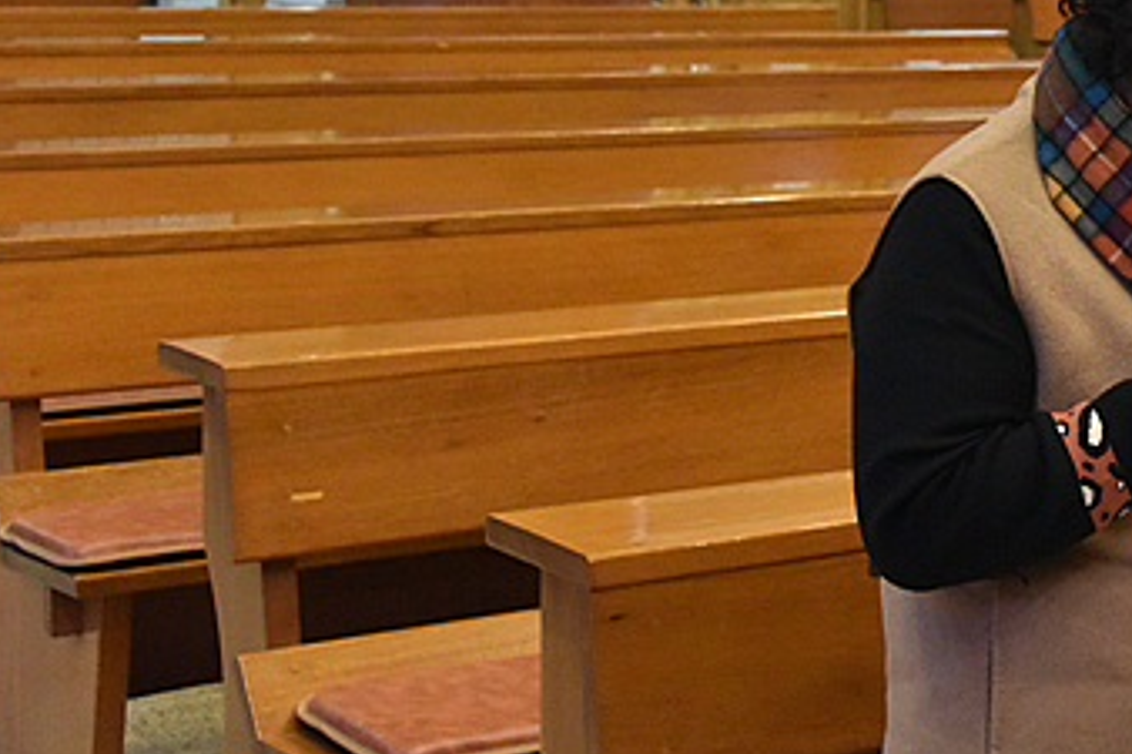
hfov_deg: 21.4
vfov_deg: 15.0
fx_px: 2828
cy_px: 112
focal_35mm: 90
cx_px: 1253
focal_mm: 38
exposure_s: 1/125
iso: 5600
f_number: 6.3
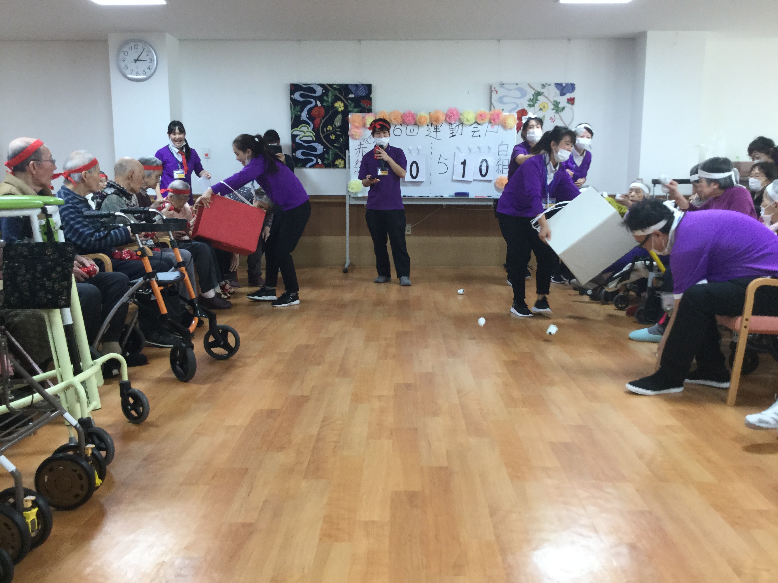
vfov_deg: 45.4
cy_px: 292
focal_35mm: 31
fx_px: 697
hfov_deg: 58.4
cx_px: 389
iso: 50
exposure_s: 1/30
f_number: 2.4
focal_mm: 3.3
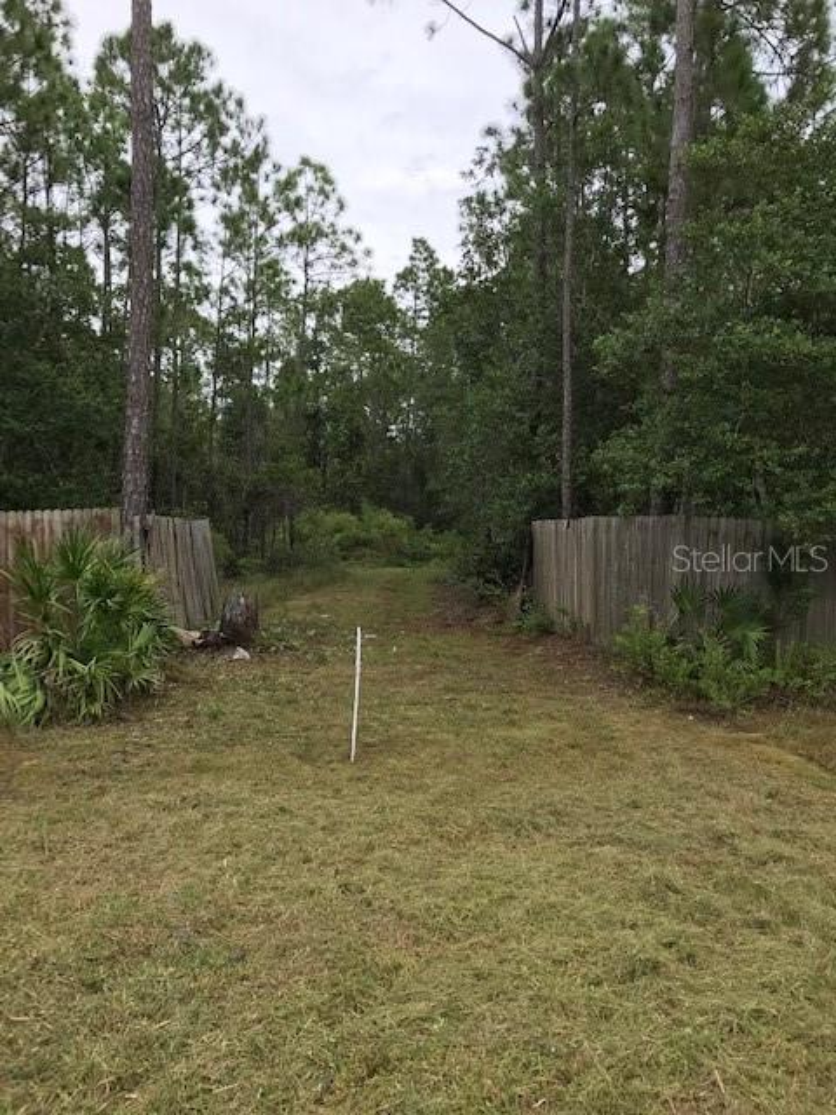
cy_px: 558
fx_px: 902
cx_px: 418
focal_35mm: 28
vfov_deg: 63.4
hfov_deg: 49.7
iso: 20
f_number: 1.8
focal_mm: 3.99
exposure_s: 1/638
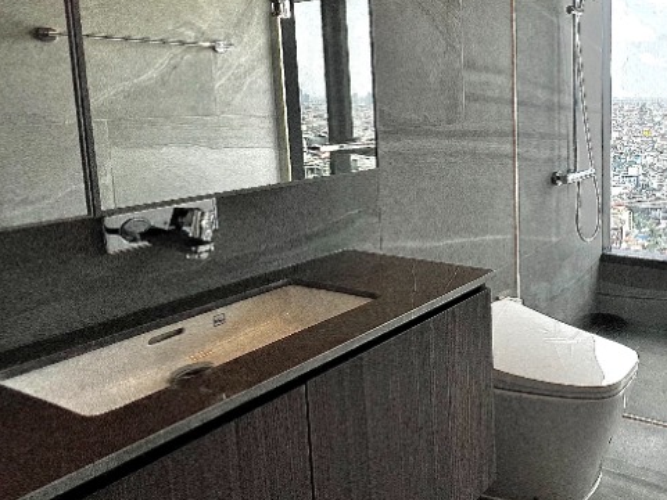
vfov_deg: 50.2
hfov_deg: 54.9
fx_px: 520
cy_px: 157
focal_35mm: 27
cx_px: 624
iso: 32
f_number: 1.8
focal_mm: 1.57
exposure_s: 1/106
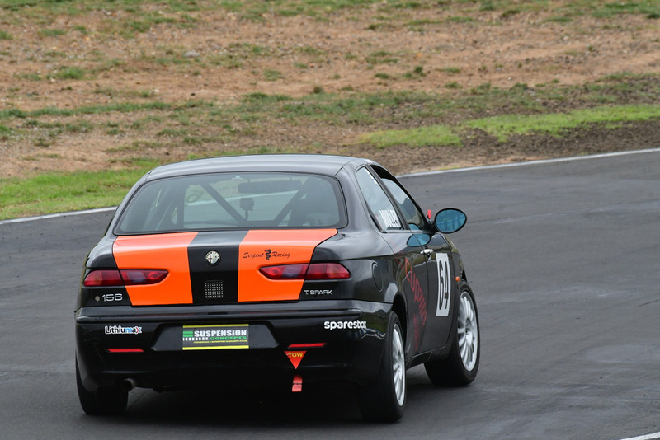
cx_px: 330
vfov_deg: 1.8
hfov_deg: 2.7
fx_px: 13754
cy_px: 220
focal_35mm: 750
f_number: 11
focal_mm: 500
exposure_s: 1/640
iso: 1250
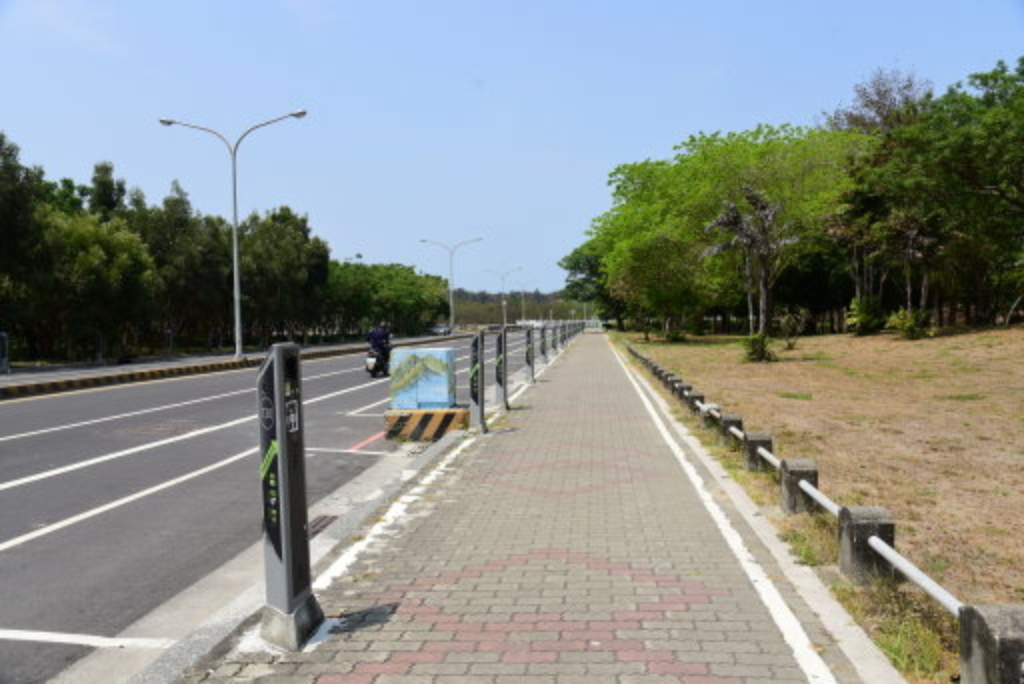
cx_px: 512
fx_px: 854
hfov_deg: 61.9
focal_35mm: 30
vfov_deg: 43.7
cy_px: 342
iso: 100
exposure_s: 1/250
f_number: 8
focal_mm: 30
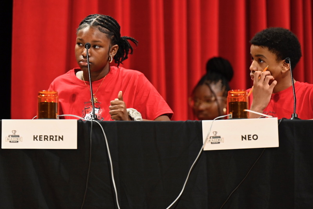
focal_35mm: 257
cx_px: 144
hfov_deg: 8.0
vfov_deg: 5.4
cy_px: 78
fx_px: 2235
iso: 1800
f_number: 2.8
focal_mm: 200
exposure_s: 1/250
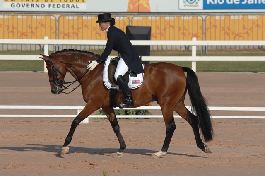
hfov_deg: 4.4
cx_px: 132
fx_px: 3419
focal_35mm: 465
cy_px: 88
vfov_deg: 2.9
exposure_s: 1/640
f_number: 9.5
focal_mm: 310
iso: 200
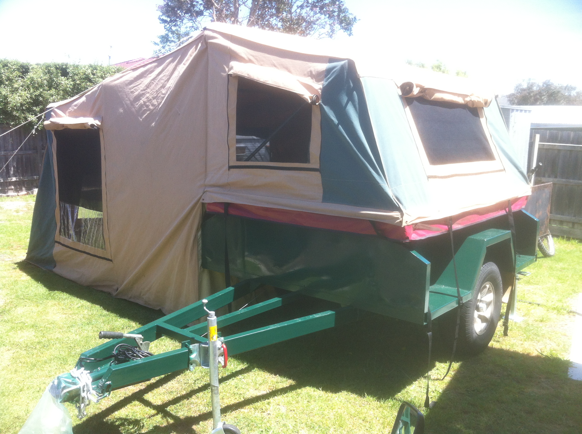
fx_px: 588
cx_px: 291
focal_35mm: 35
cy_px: 217
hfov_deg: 52.7
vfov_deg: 40.6
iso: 80
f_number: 2.8
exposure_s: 1/327
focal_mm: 3.85
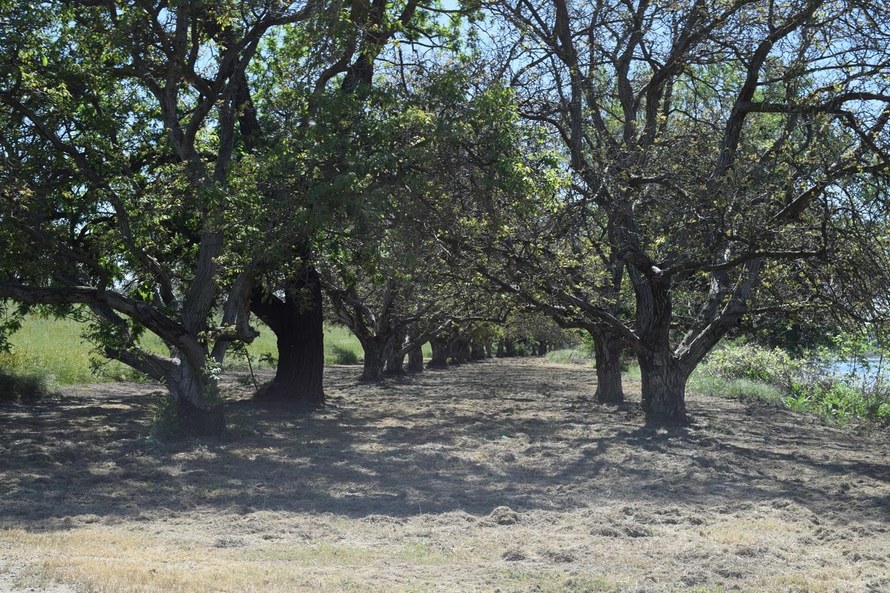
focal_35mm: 51
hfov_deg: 38.9
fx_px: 1261
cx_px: 445
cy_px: 296
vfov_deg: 26.5
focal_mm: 34
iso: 220
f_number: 8
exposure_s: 1/250
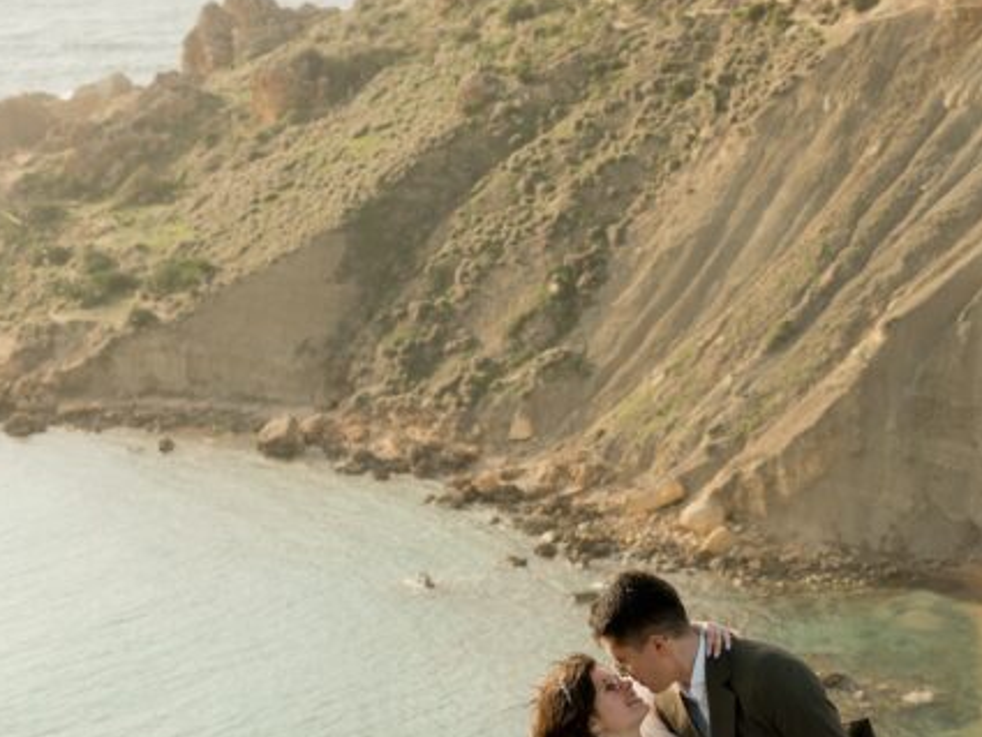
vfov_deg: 15.3
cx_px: 897
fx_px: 2696
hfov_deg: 20.2
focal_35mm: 95
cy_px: 728
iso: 100
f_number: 4
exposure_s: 1/400
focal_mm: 35
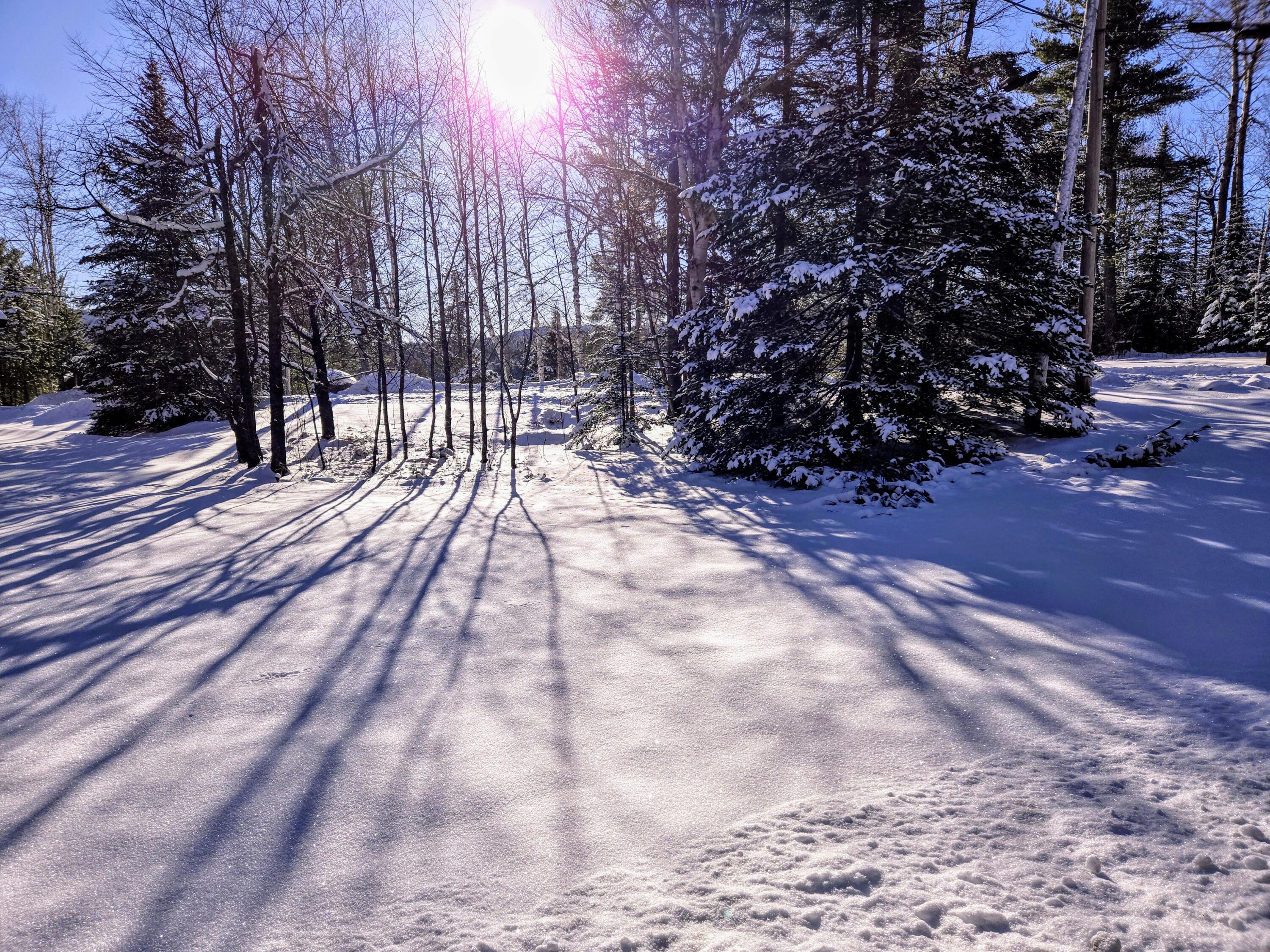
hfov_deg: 73.9
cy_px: 476
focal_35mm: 23
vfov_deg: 58.9
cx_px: 635
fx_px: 844
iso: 25
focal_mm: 5.4
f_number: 1.8
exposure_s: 1/2572
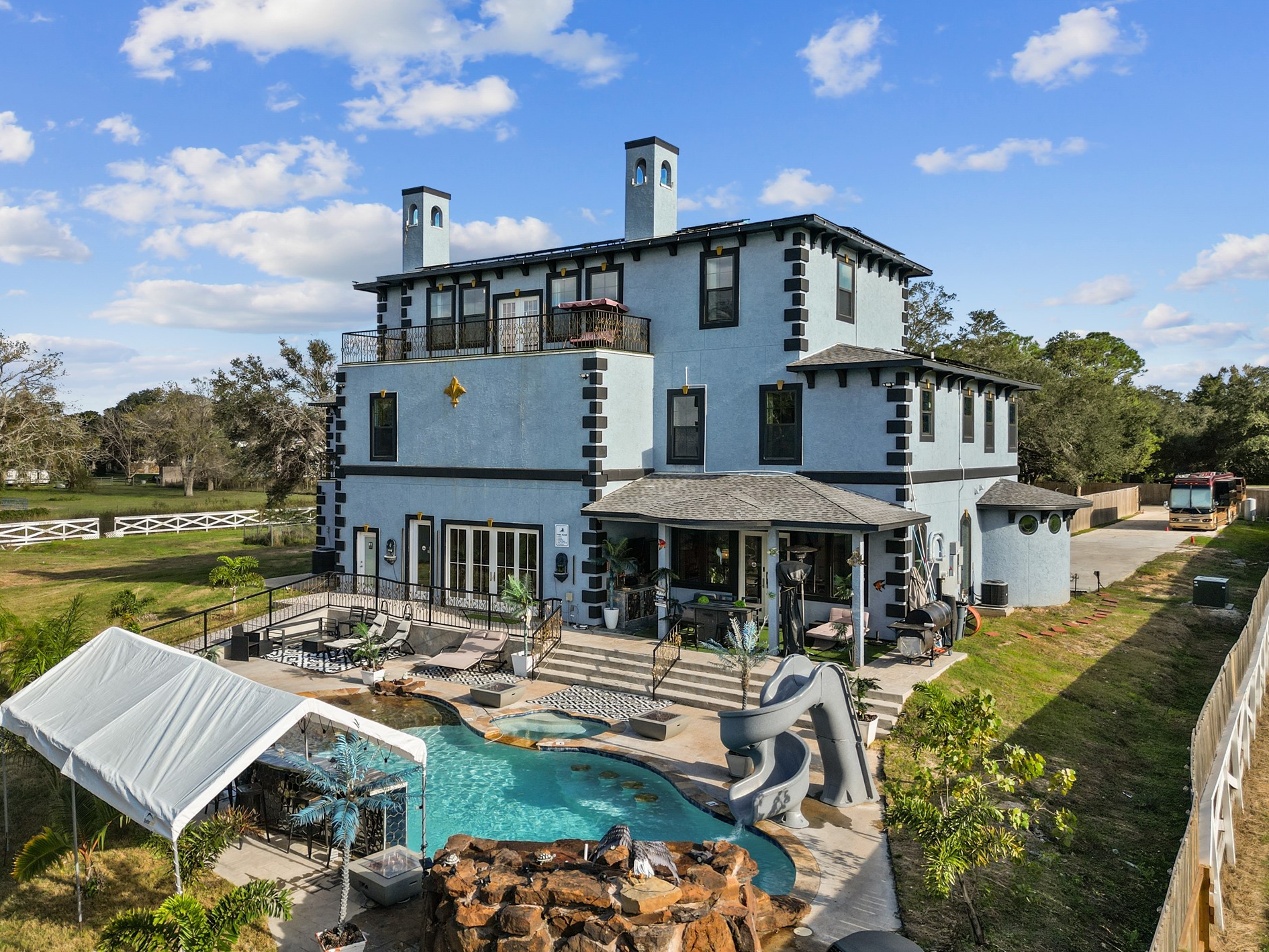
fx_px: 953
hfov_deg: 67.2
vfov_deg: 53.1
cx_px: 582
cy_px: 496
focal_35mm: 26
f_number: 1.7
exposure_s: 1/2000
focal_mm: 6.72
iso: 140
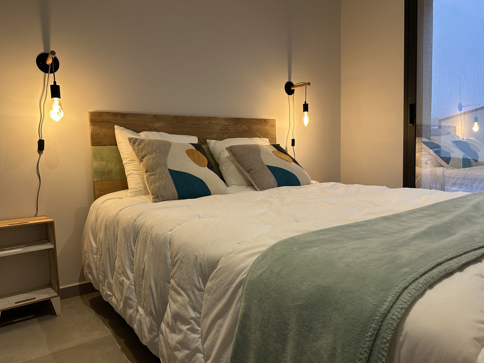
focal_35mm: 25
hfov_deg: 69.4
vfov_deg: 54.9
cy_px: 187
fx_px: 350
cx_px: 252
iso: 125
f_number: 1.78
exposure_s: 1/100
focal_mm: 6.86
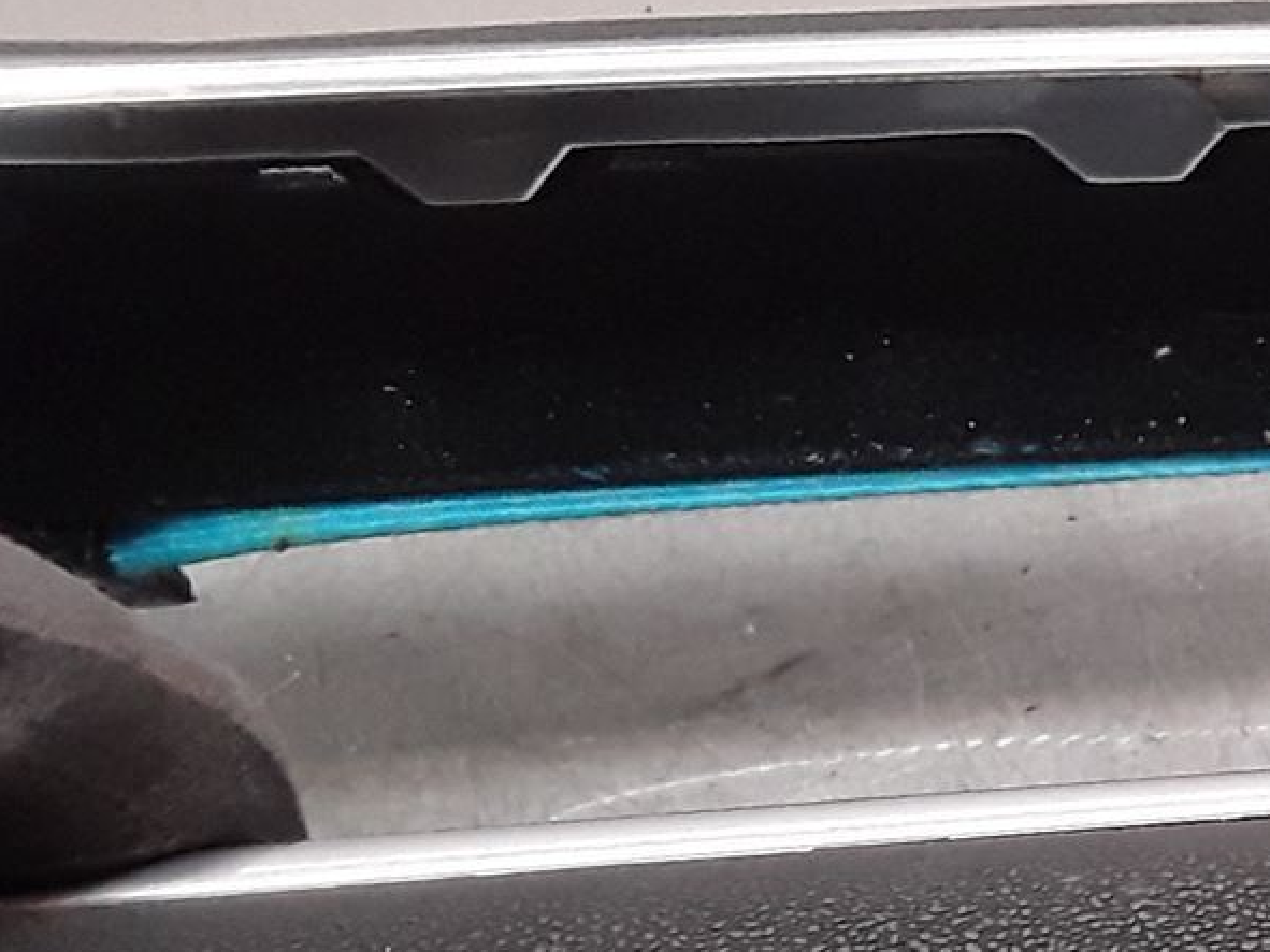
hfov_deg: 17.2
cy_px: 950
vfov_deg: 15.0
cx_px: 2162
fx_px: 3558
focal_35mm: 97
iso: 100
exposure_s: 1/100
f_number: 1.9
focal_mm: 2.91
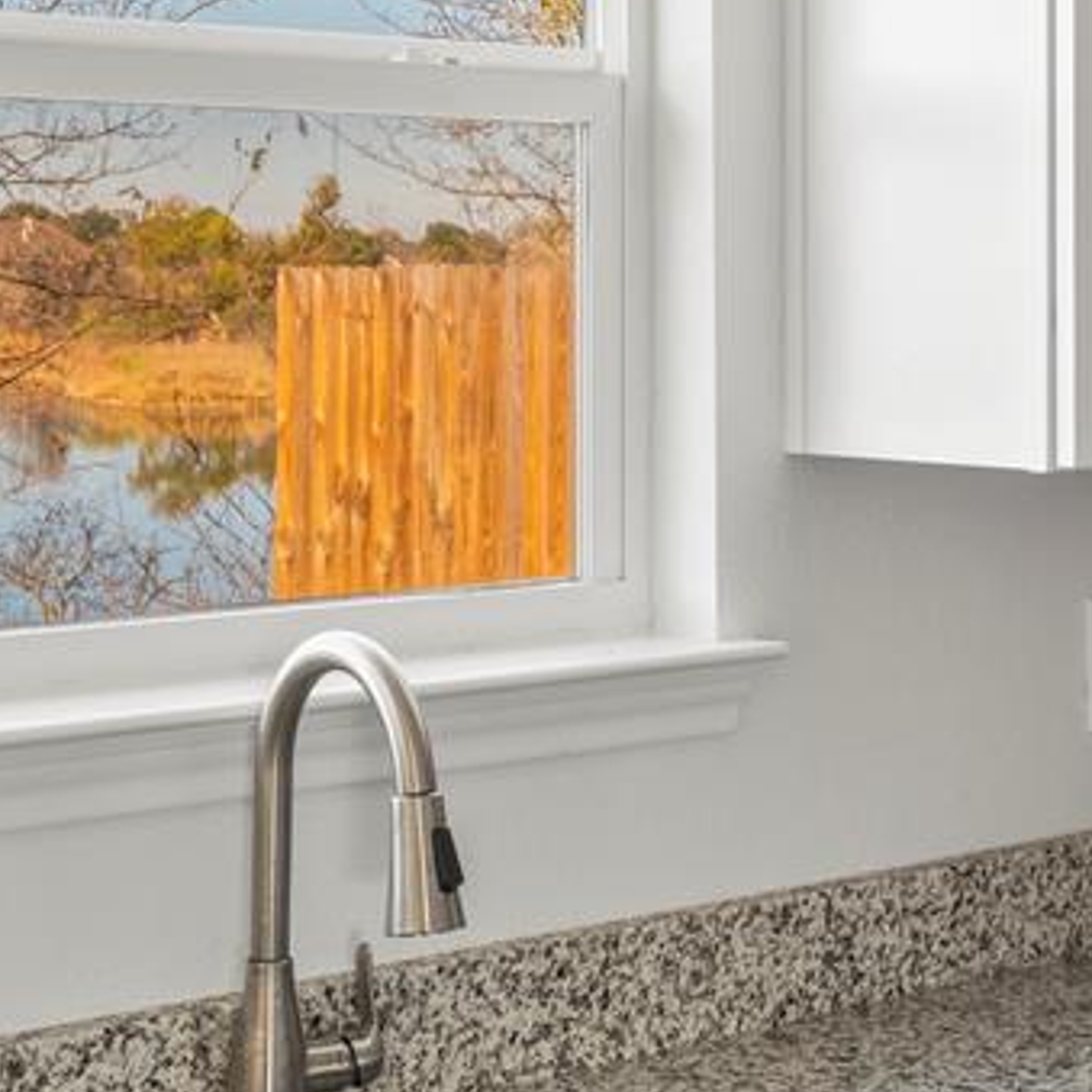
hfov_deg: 21.9
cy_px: 282
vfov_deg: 22.3
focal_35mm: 77
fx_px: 2748
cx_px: 1021
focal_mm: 30
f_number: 8
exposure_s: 1/30
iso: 1000
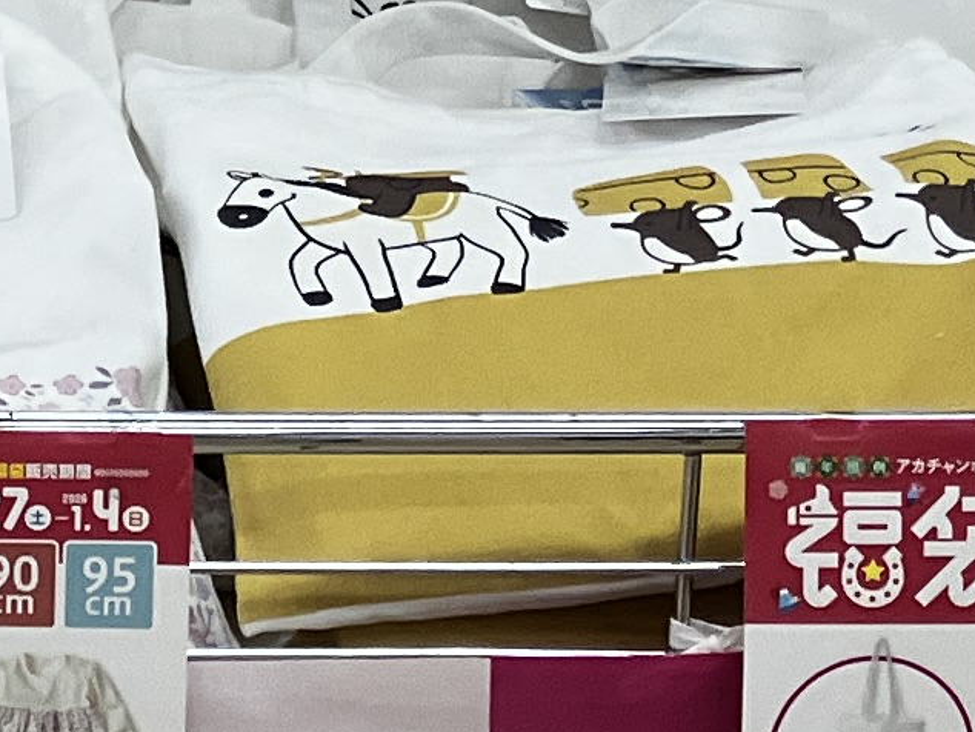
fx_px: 5015
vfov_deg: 8.2
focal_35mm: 178
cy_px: -369
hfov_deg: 10.4
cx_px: -778
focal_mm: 3.99
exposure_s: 1/100
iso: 80
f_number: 1.8
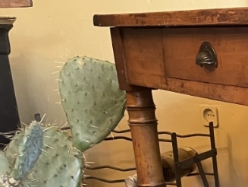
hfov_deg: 17.7
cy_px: 301
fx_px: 689
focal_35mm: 96
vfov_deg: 14.2
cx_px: 398
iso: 400
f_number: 1.6
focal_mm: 4.2
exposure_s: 1/33
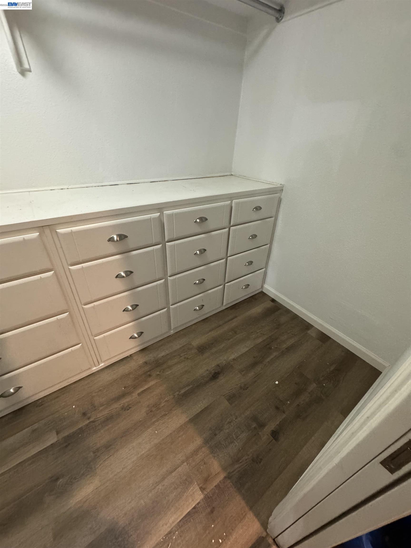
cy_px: 274
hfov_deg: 85.7
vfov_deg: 102.1
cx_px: 206
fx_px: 222
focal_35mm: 14
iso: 800
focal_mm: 2.22
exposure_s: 1/60
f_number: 2.2
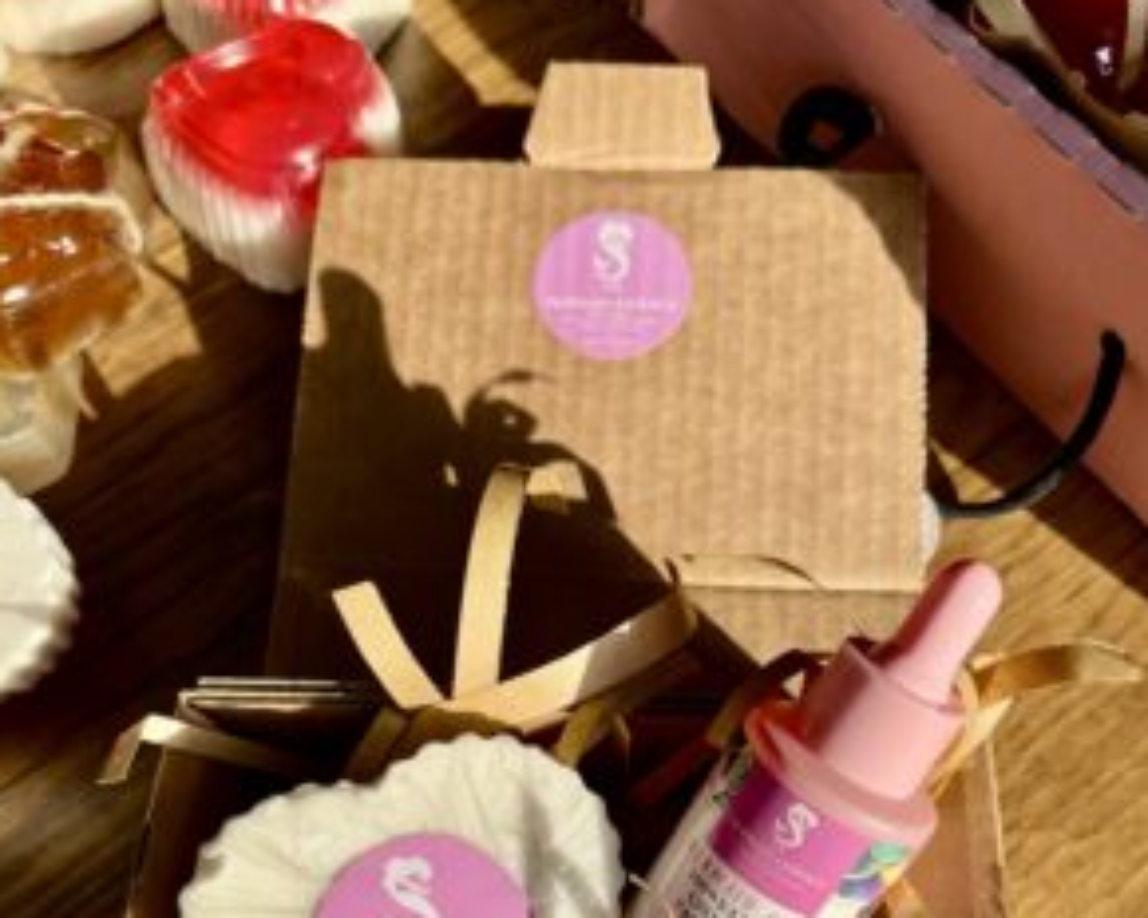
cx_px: 578
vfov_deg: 40.8
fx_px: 1189
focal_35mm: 35
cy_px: 708
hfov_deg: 51.5
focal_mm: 5.1
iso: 50
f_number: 1.6
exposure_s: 1/1695
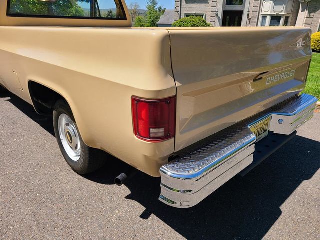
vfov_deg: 53.1
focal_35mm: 26
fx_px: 240
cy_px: 120
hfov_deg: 67.3
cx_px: 160
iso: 40
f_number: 1.8
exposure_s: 1/1737
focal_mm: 5.4
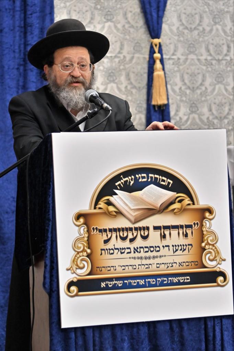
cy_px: 176
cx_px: 117
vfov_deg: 19.5
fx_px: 1024
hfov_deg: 13.0
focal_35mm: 105
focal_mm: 70
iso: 1000
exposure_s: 1/200
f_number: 4
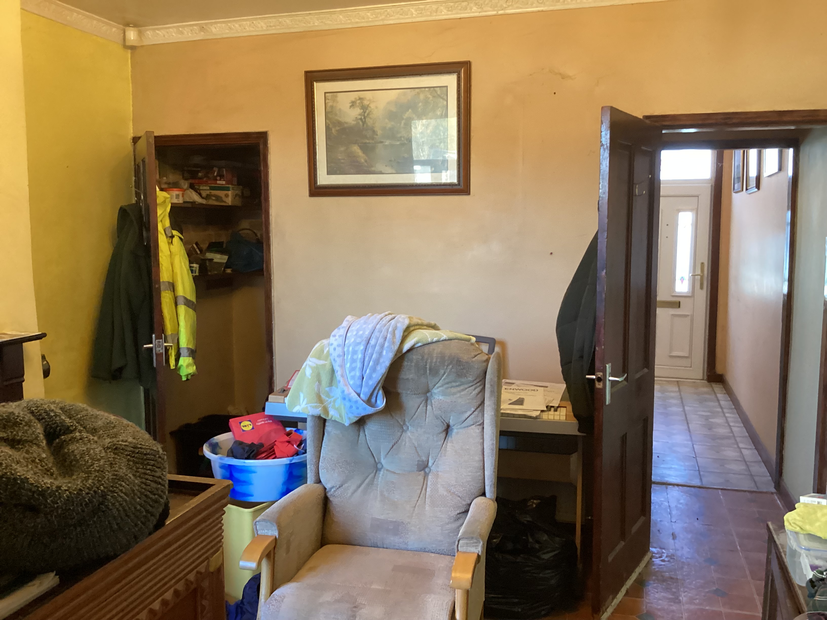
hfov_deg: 58.4
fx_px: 741
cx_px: 414
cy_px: 310
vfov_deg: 45.4
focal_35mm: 31
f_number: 2.4
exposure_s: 1/40
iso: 250
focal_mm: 3.3
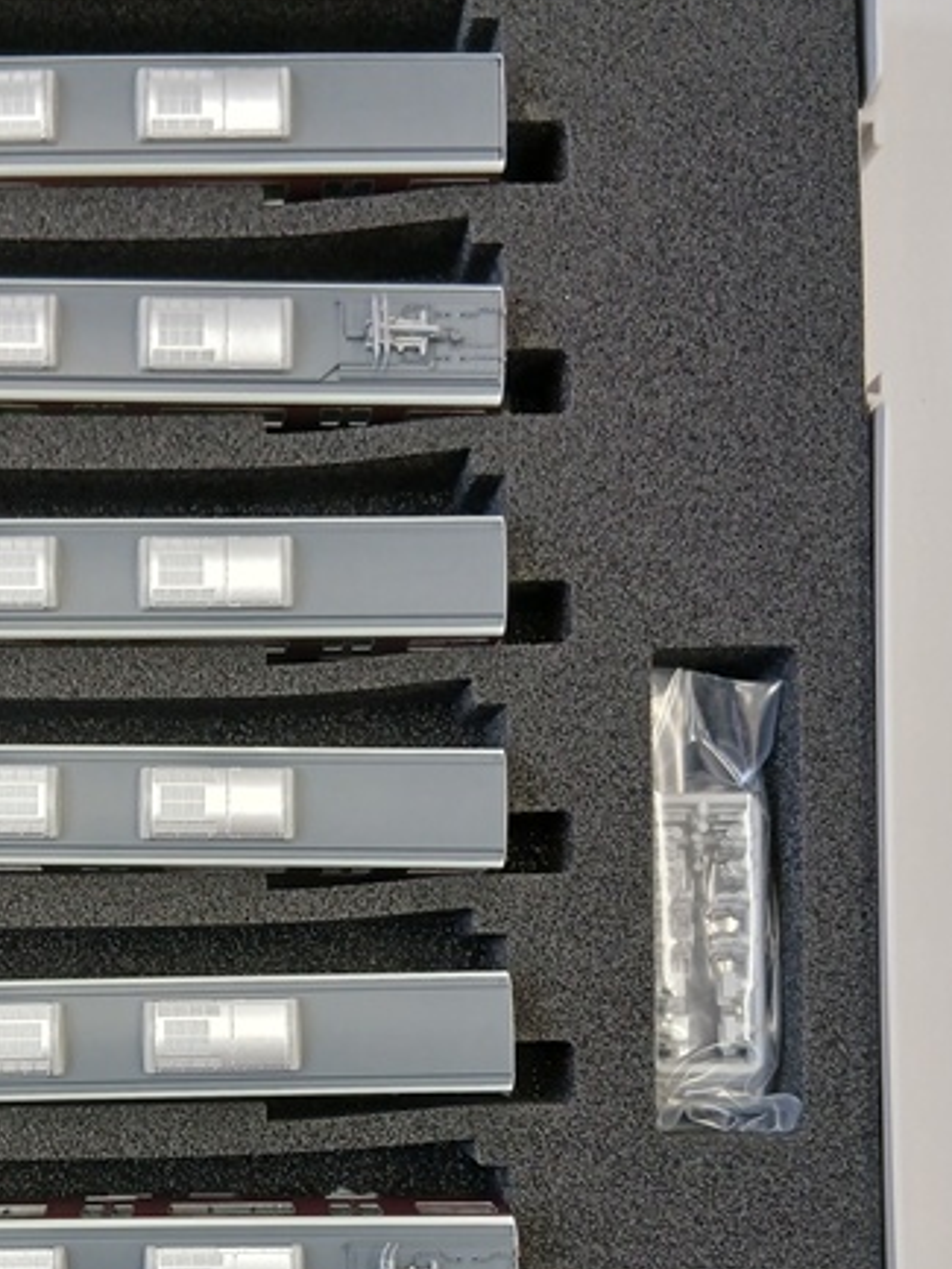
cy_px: 933
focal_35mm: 44
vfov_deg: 41.8
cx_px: 208
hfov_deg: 32.1
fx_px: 1613
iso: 100
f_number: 1.8
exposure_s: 1/50
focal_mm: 3.86
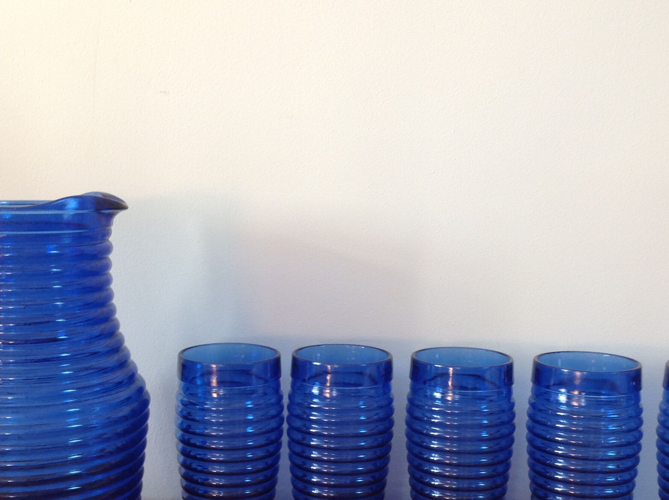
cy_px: 308
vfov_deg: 28.4
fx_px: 984
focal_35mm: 51
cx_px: 340
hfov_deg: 37.5
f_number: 2.4
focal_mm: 4.28
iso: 50
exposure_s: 1/15
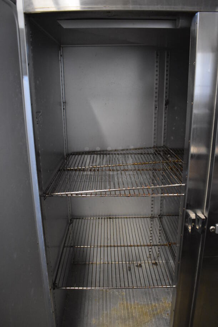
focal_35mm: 27
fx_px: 245
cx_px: 109
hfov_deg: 48.0
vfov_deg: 67.3
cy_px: 164
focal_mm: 18
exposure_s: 1/125
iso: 4000
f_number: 3.5
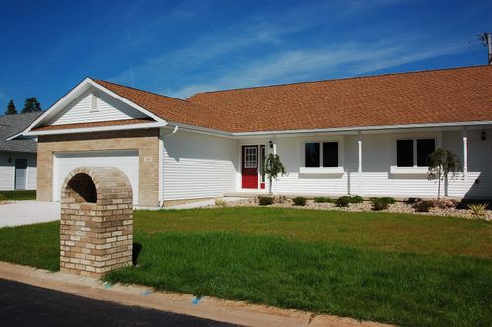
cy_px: 164
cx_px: 246
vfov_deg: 39.9
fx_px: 450
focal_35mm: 33
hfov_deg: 57.3
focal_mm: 22
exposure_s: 1/500
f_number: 11
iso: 200
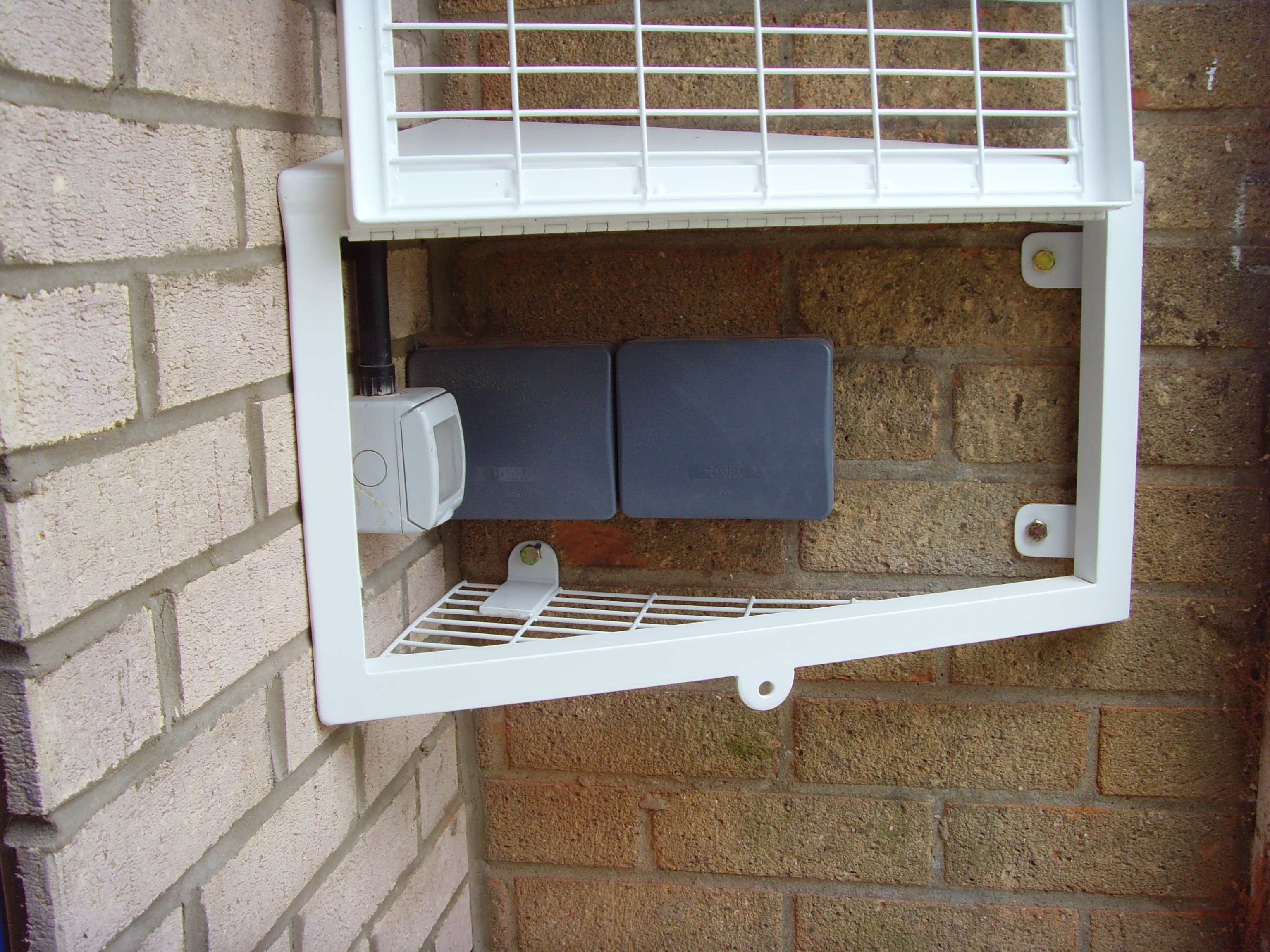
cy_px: 476
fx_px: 1431
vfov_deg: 36.8
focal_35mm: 39
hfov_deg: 47.9
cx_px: 635
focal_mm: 6.6
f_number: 3.5
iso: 80
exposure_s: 1/90
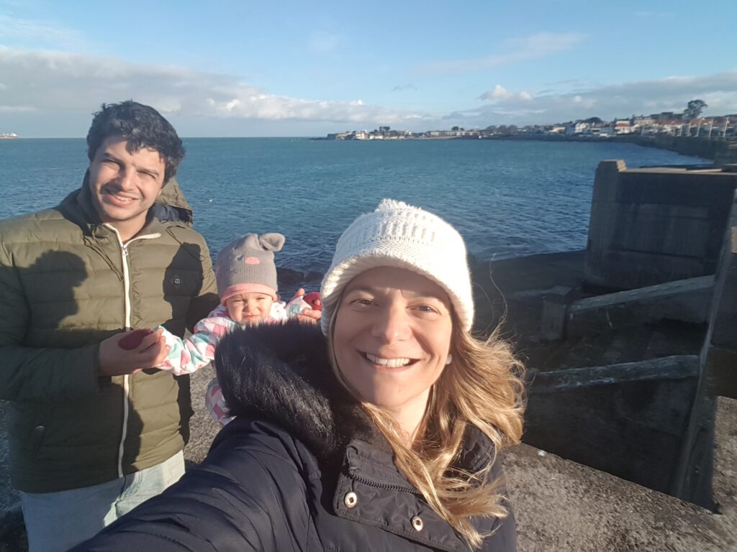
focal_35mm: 21
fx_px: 447
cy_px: 276
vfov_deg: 63.4
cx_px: 368
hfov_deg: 79.0
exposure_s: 1/1204
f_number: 1.7
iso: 50
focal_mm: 2.1
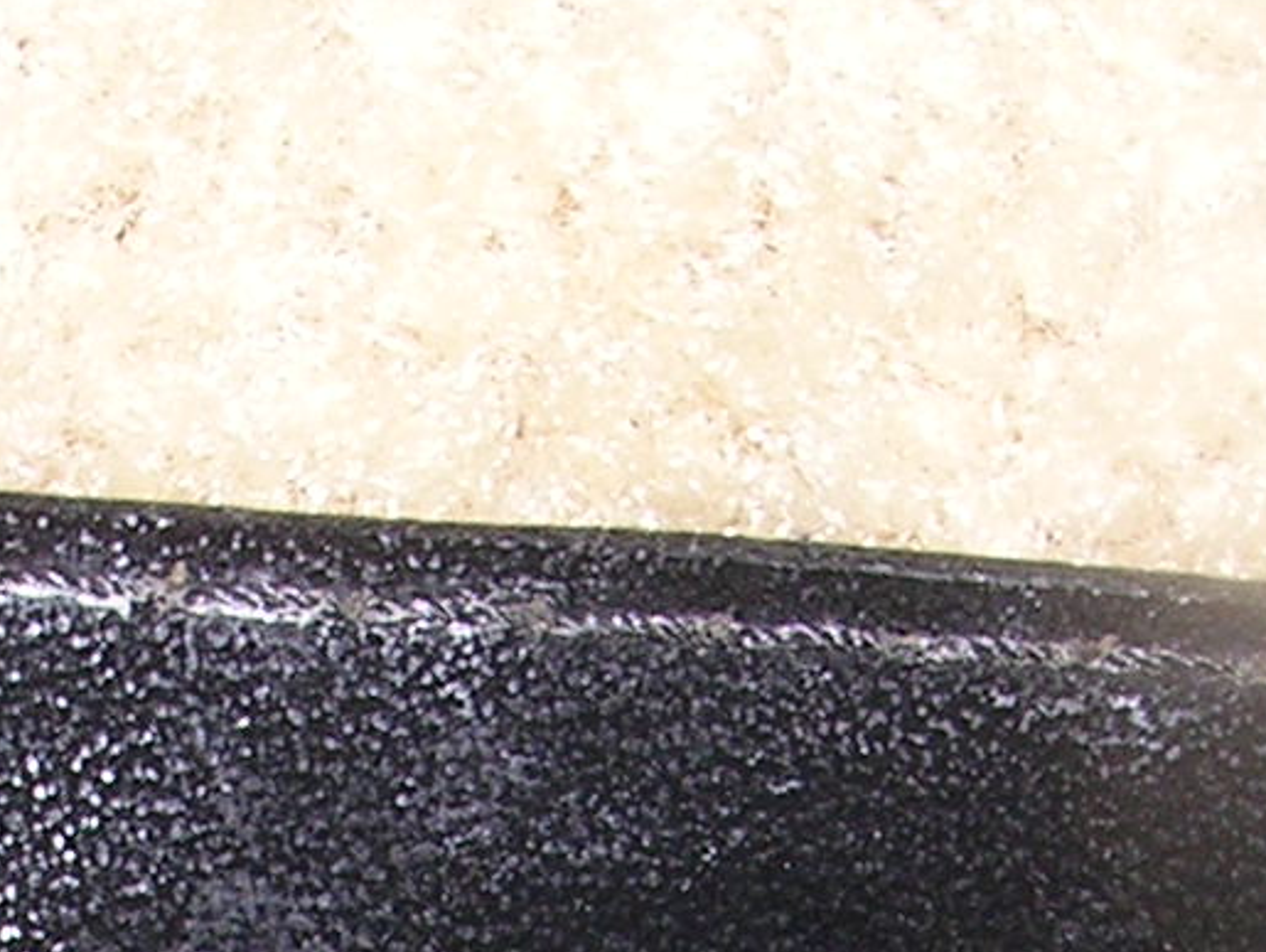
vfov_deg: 9.4
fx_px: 5526
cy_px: 1739
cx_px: 511
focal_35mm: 151
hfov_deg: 13.1
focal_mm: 5.8
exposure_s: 1/60.1
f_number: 5.6
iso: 50
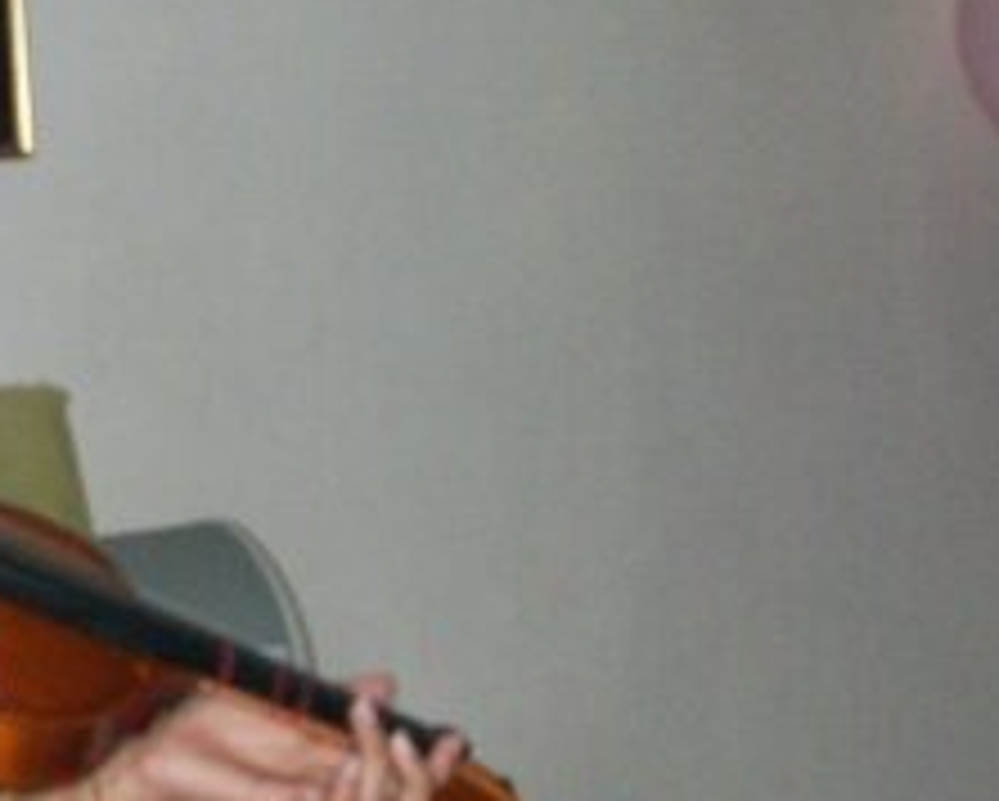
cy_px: 477
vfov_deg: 13.1
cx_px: -126
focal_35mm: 118
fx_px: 3492
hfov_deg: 15.8
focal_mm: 7.1
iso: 160
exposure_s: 1/65.1
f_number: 3.2
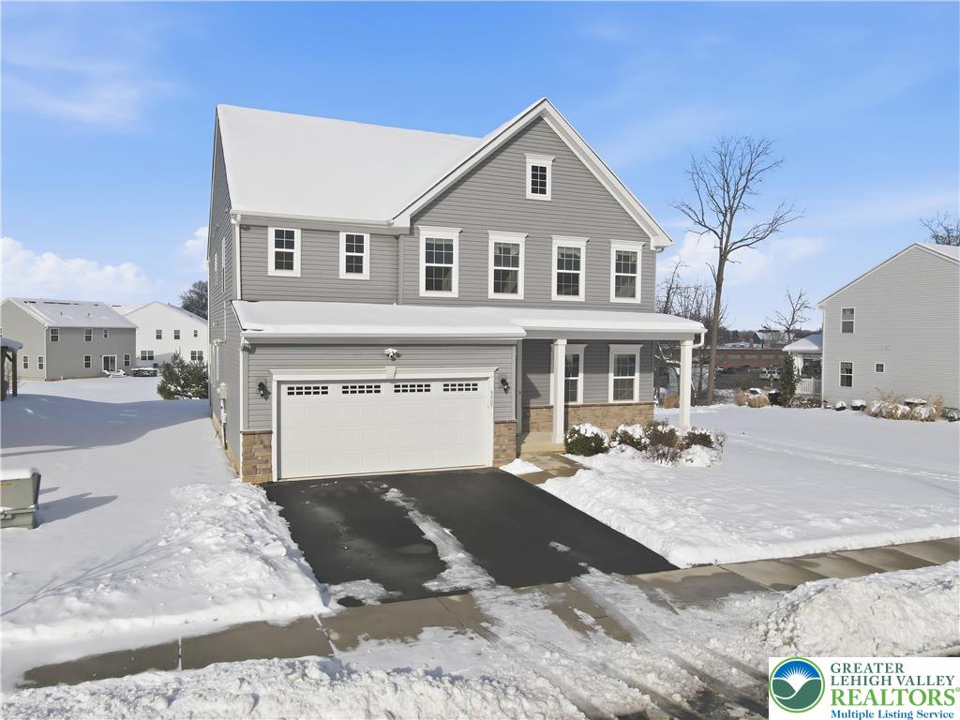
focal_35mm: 24
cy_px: 360
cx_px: 480
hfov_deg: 71.6
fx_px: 666
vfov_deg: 56.8
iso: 100
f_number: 2.8
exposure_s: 1/2000
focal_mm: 4.5
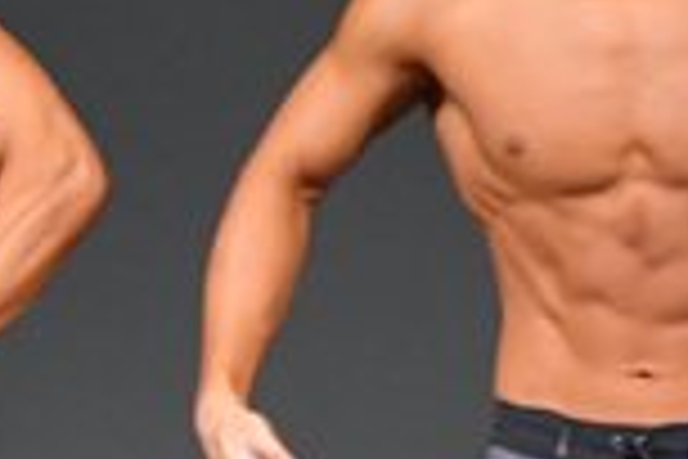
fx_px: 30403
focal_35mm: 1591
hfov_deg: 1.3
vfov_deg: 0.9
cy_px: 472
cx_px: -555
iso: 4500
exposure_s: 1/400
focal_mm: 210
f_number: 5.6
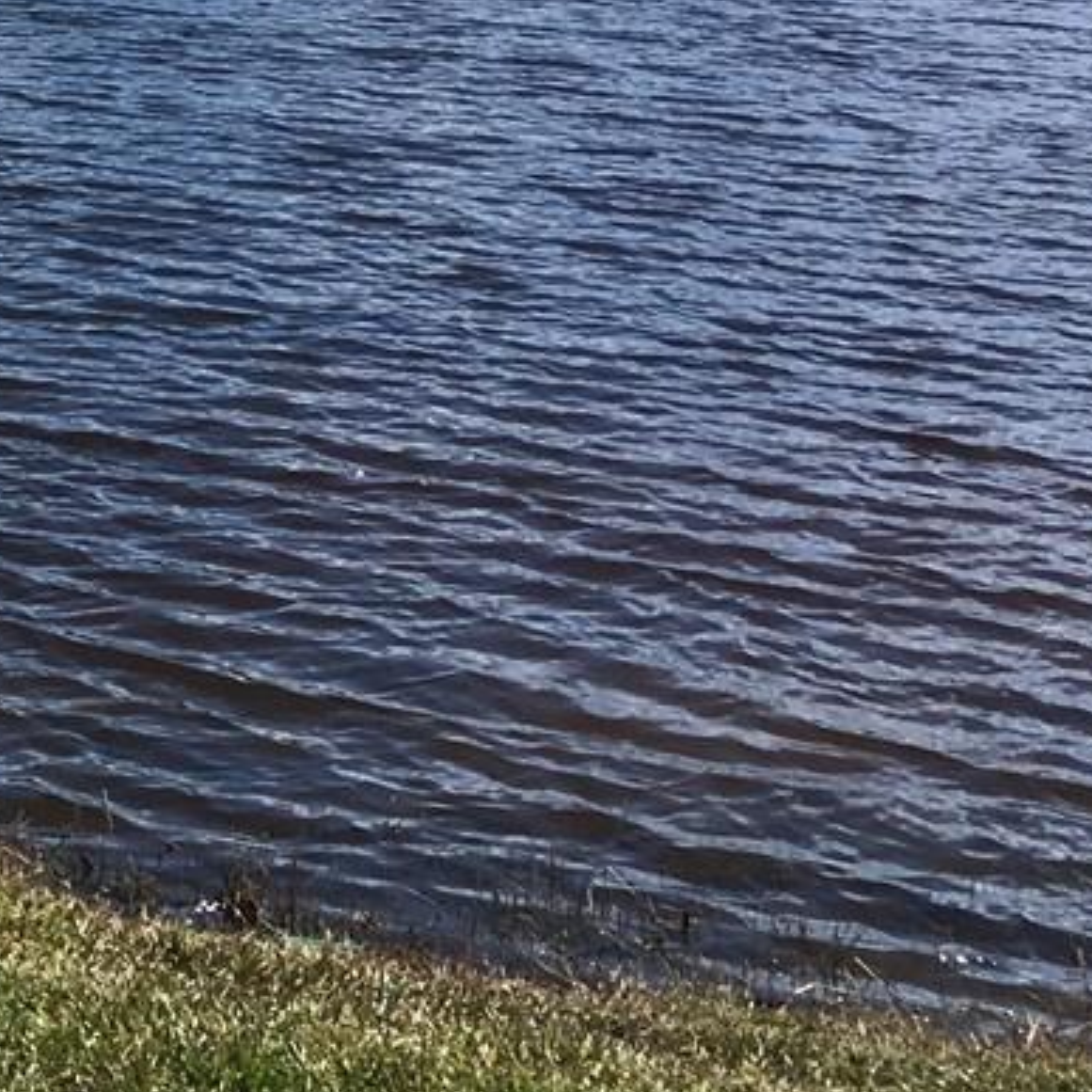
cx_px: -1036
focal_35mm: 106
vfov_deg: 15.6
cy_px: -353
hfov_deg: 14.0
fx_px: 3783
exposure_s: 1/1832
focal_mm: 4.15
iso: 25
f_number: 2.2
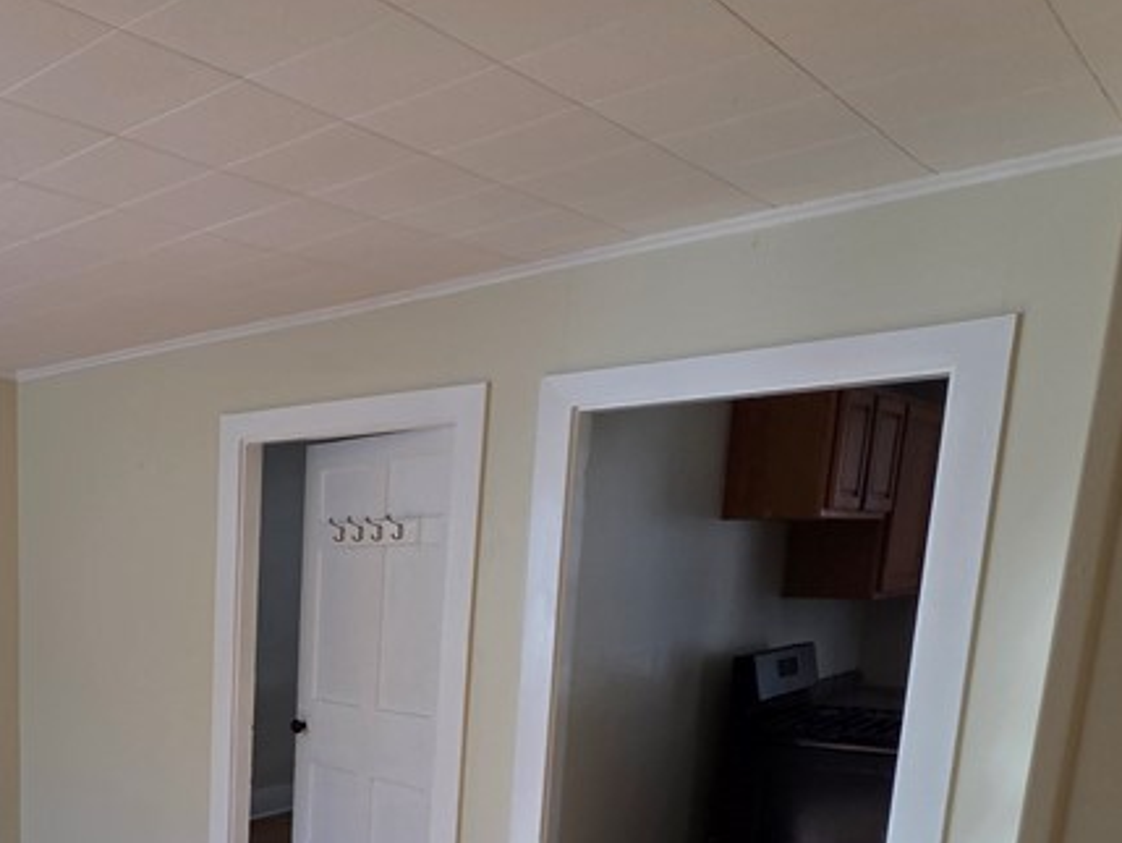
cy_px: 767
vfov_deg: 41.6
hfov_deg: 48.1
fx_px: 1005
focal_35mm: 31
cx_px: -3
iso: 50
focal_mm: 2.2
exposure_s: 1/120
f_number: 2.2
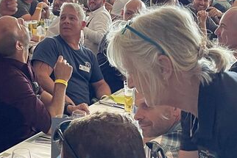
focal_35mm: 84
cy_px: 67
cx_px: 106
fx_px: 553
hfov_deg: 24.2
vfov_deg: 16.3
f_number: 1.6
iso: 160
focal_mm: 4.2
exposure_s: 1/50
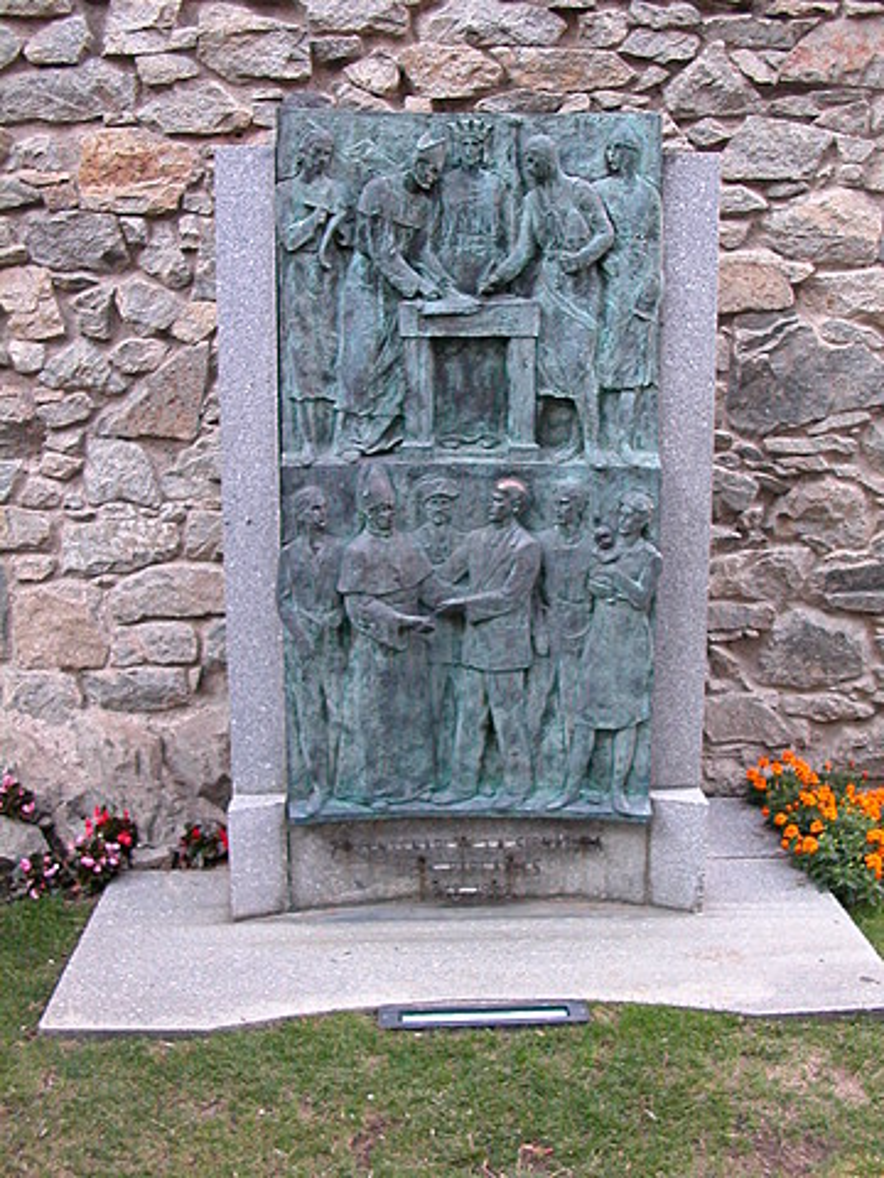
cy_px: 589
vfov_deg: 50.1
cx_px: 442
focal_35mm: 37
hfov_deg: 38.7
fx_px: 1260
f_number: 2.7
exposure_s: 1/48.3
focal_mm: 5.6
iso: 100
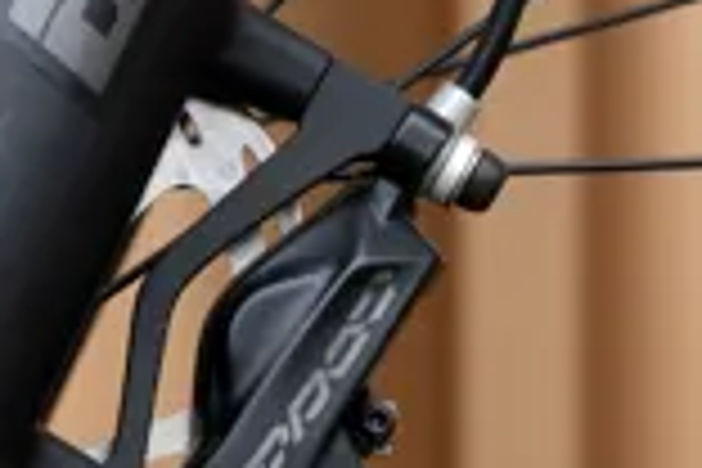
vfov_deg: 3.6
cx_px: -225
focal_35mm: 384
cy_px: 322
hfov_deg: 5.3
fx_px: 7487
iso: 1250
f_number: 4
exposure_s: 1/2000
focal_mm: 75
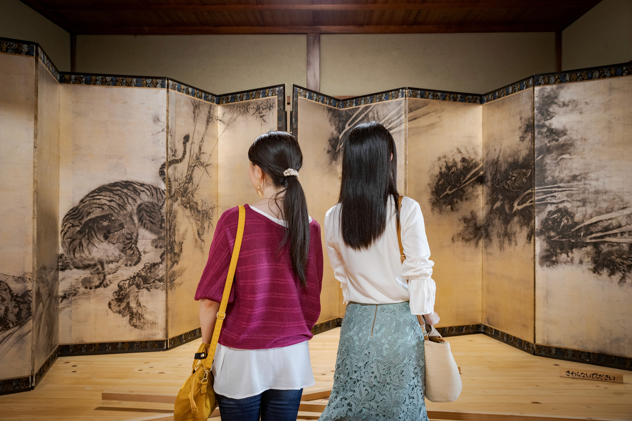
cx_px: 316
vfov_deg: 40.0
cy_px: 210
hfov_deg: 57.2
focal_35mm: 33
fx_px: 579
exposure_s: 1/15
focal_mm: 33
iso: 1600
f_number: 5.6
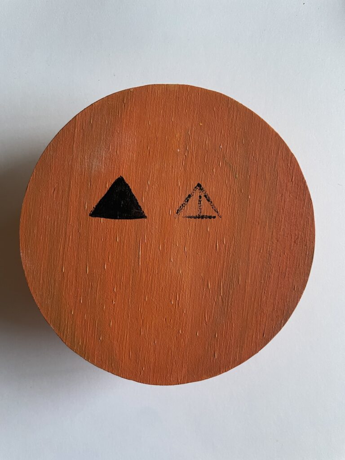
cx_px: 172
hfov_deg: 53.1
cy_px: 230
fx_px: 346
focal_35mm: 26
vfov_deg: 67.3
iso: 100
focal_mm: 4.2
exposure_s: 1/60
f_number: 1.6
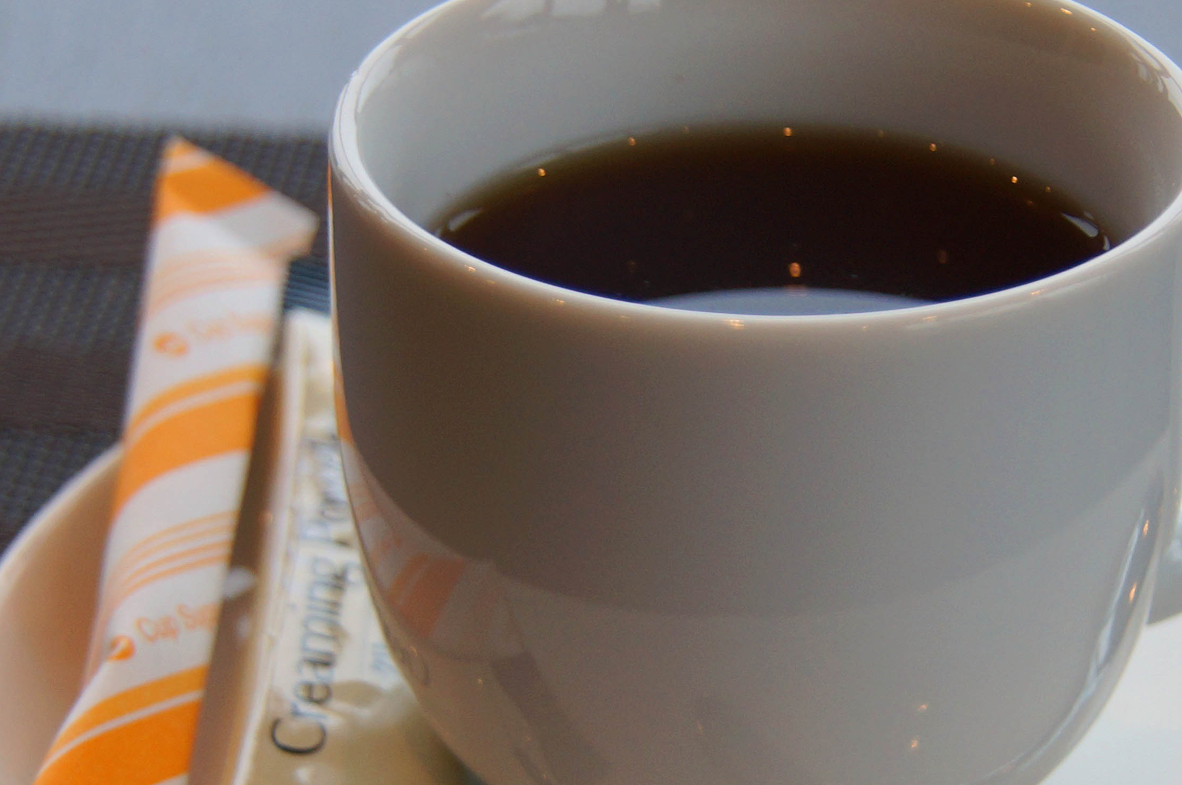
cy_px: 576
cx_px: 729
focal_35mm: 133
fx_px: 4362
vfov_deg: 10.3
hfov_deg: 15.4
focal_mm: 40
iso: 250
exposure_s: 1/80
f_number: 4.5
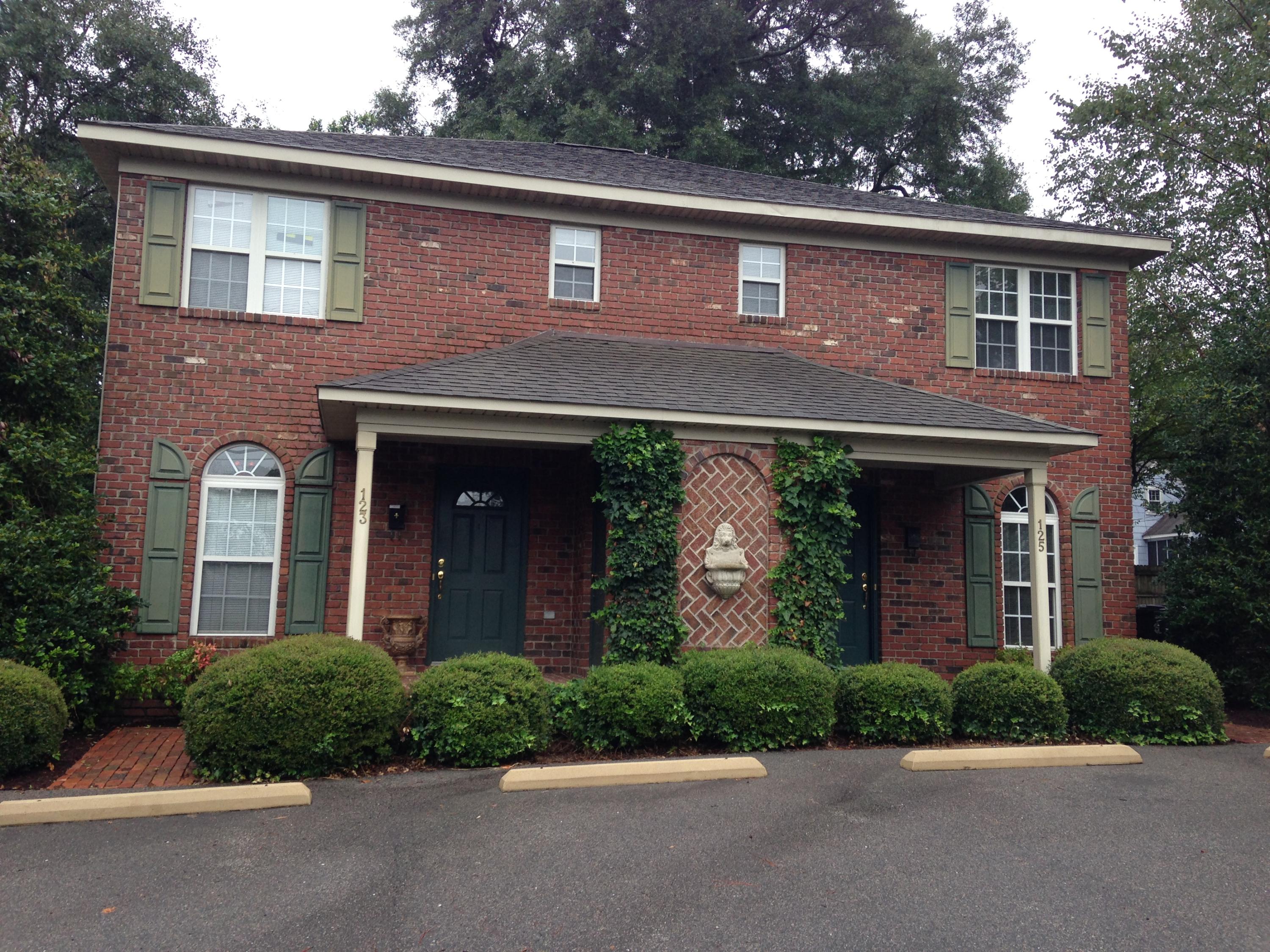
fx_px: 1211
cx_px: 635
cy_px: 476
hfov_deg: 55.4
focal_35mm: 33
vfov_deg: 42.9
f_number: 2.4
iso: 50
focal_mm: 4.12
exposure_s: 1/120
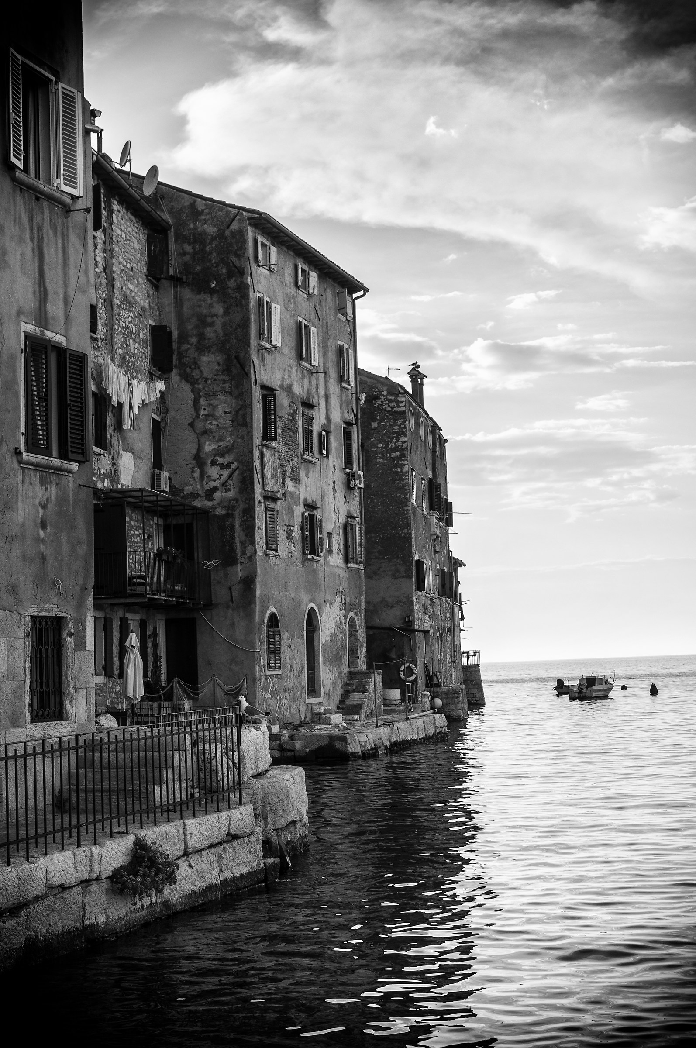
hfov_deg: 13.0
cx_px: 348
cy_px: 524
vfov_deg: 19.5
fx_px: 3053
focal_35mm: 105
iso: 100
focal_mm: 70
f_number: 5.6
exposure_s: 1/500
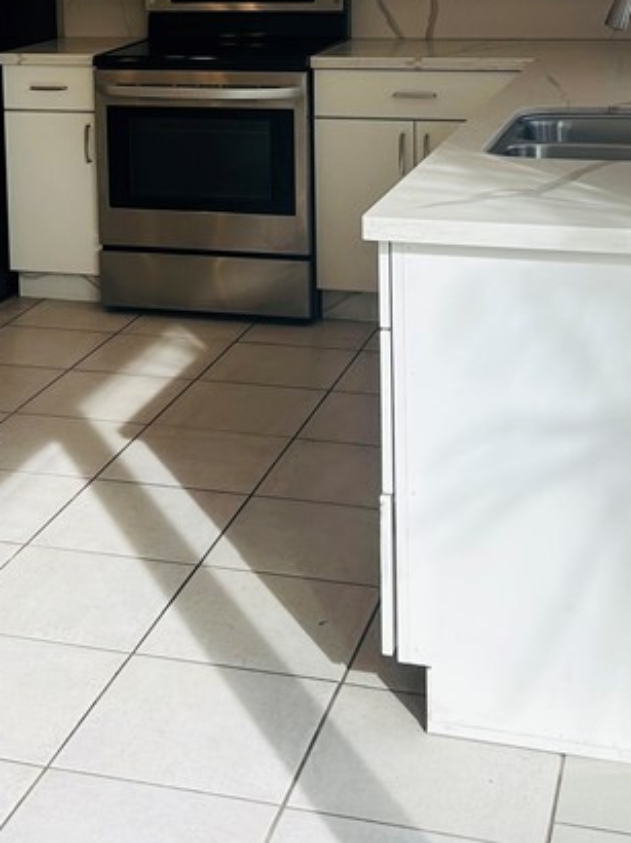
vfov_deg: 28.8
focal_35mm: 65
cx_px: 169
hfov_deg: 22.4
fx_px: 1581
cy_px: 101
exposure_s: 1/511
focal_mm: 5.7
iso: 50
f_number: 1.5
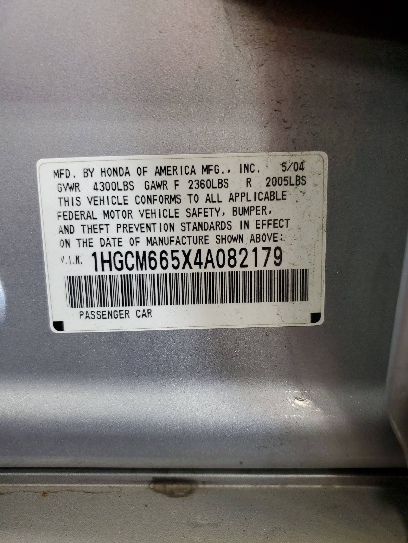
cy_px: 272
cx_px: 204
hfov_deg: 53.1
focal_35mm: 26
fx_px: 409
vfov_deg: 67.3
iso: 178
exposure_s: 1/60.2
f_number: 1.5
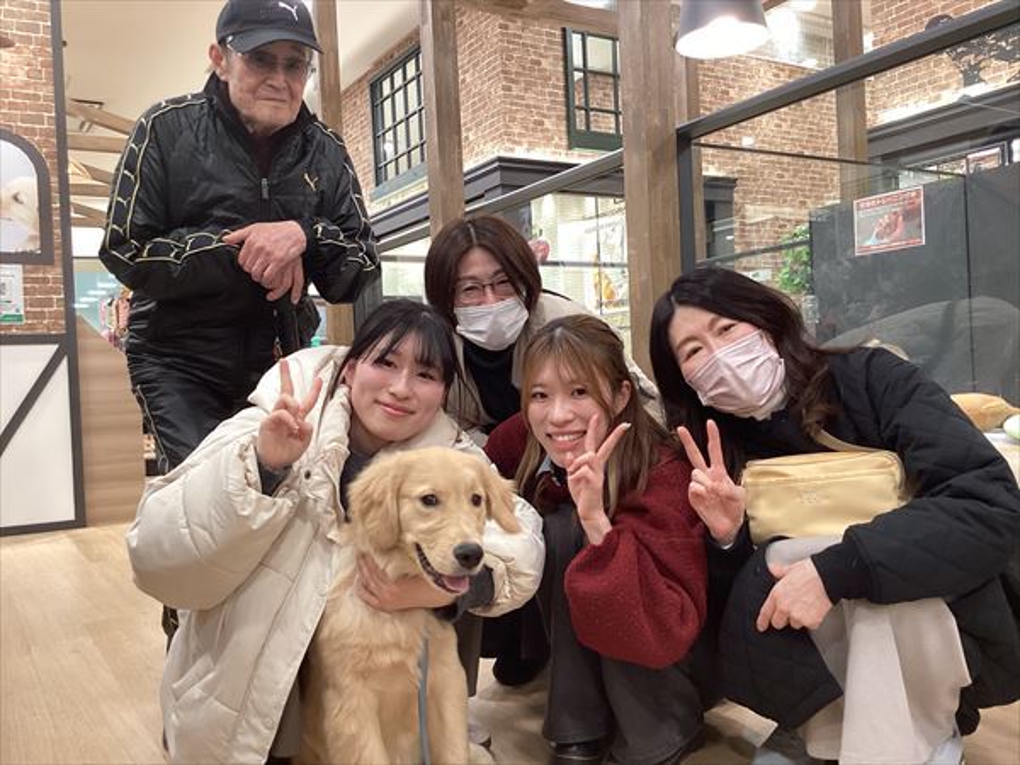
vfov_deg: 45.4
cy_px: 382
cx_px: 510
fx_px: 913
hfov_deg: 58.4
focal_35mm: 31
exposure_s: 1/60
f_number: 2.4
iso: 125
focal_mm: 3.3
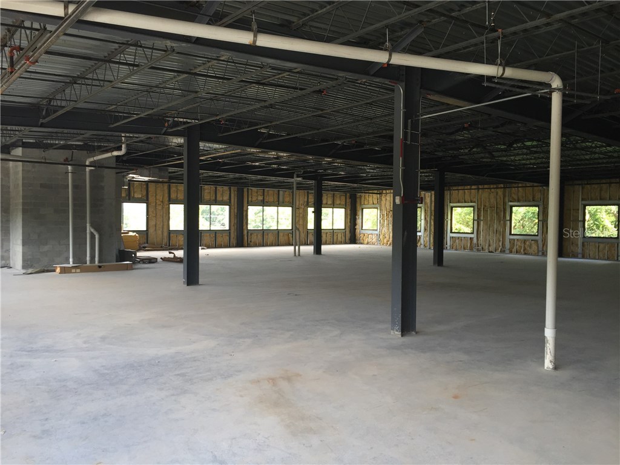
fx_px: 519
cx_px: 310
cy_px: 232
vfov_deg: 48.2
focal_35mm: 29
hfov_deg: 61.7
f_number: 2.2
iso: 40
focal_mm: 4.15
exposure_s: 1/60
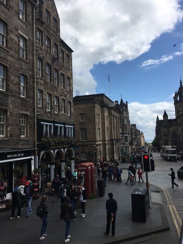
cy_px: 122
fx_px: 204
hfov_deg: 48.2
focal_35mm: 29
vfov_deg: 61.7
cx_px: 92
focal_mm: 4.15
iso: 25
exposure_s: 1/2262
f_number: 2.2
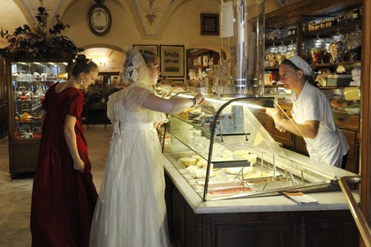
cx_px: 186
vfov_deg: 37.9
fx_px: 361
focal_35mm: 35
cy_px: 124
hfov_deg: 54.4
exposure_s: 1/25
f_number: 4.5
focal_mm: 35
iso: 800
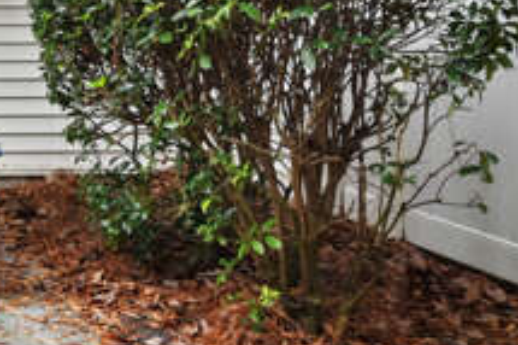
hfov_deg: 22.2
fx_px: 1078
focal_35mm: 75
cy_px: -48
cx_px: -265
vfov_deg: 17.5
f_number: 8
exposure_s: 1/13
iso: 400
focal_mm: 14
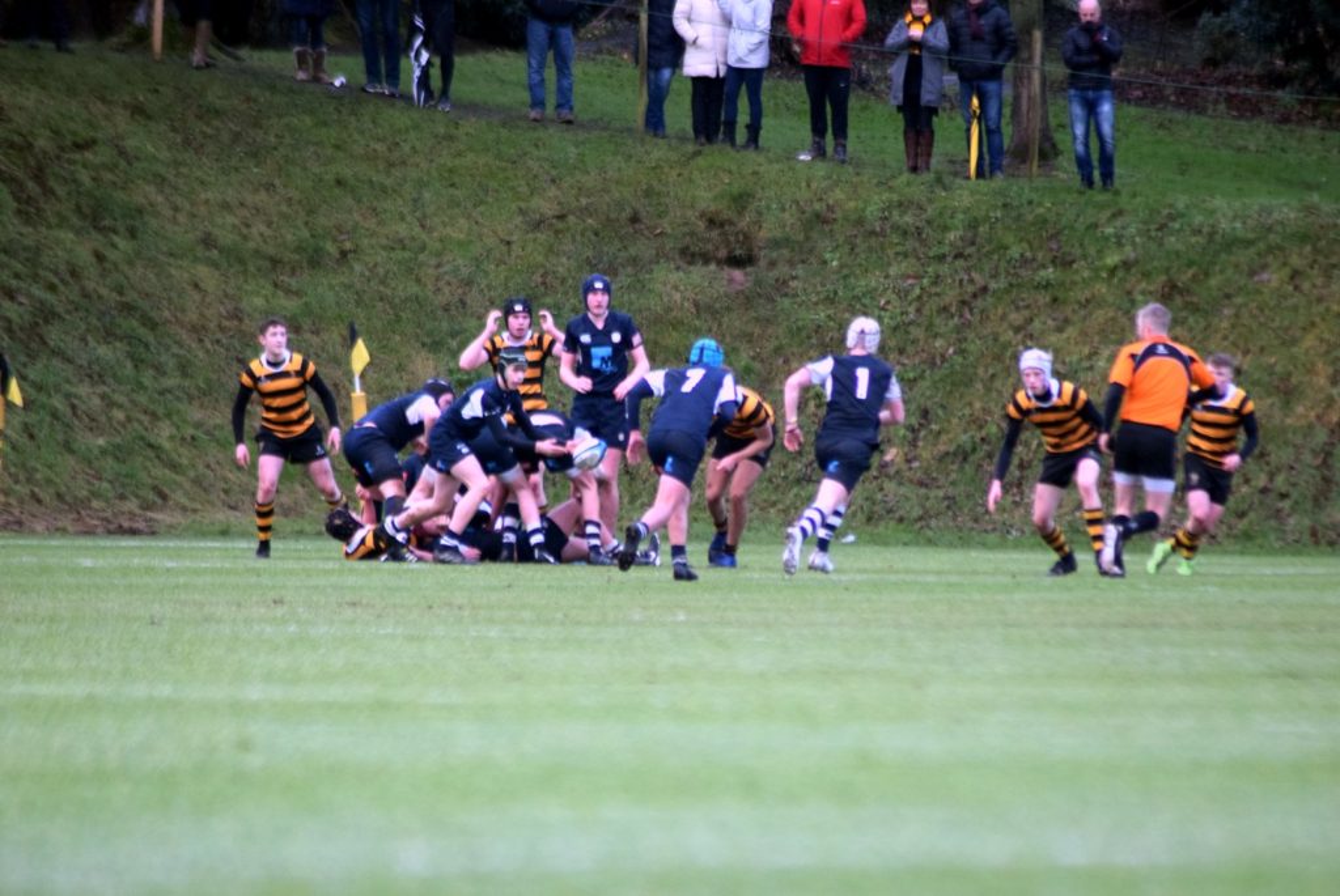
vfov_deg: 3.1
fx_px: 16766
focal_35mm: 450
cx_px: 670
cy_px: 448
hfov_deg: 4.6
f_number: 5.6
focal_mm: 300
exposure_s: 1/500
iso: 1250
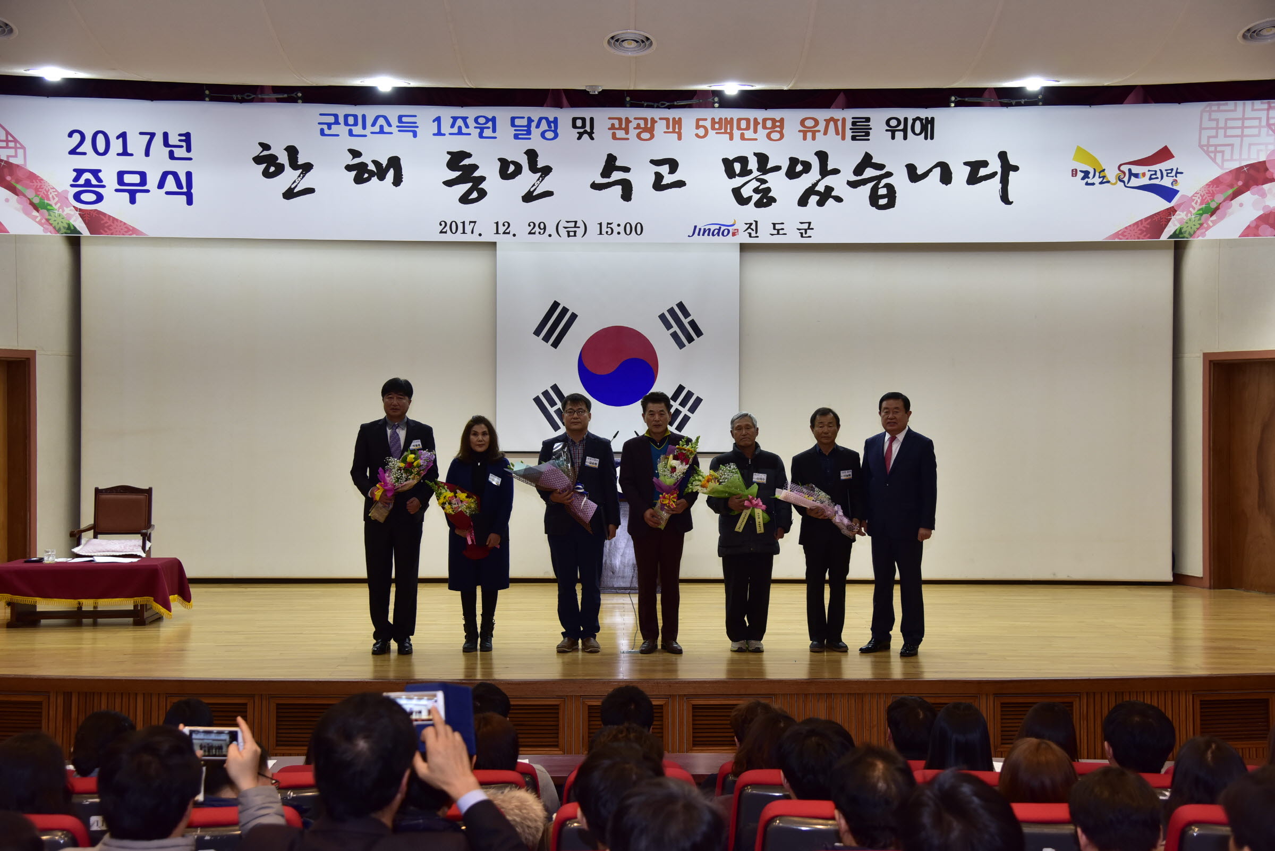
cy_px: 426
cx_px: 638
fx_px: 1700
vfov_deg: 28.1
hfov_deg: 41.1
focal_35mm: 48
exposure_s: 1/80
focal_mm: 48
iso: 800
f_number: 4.5
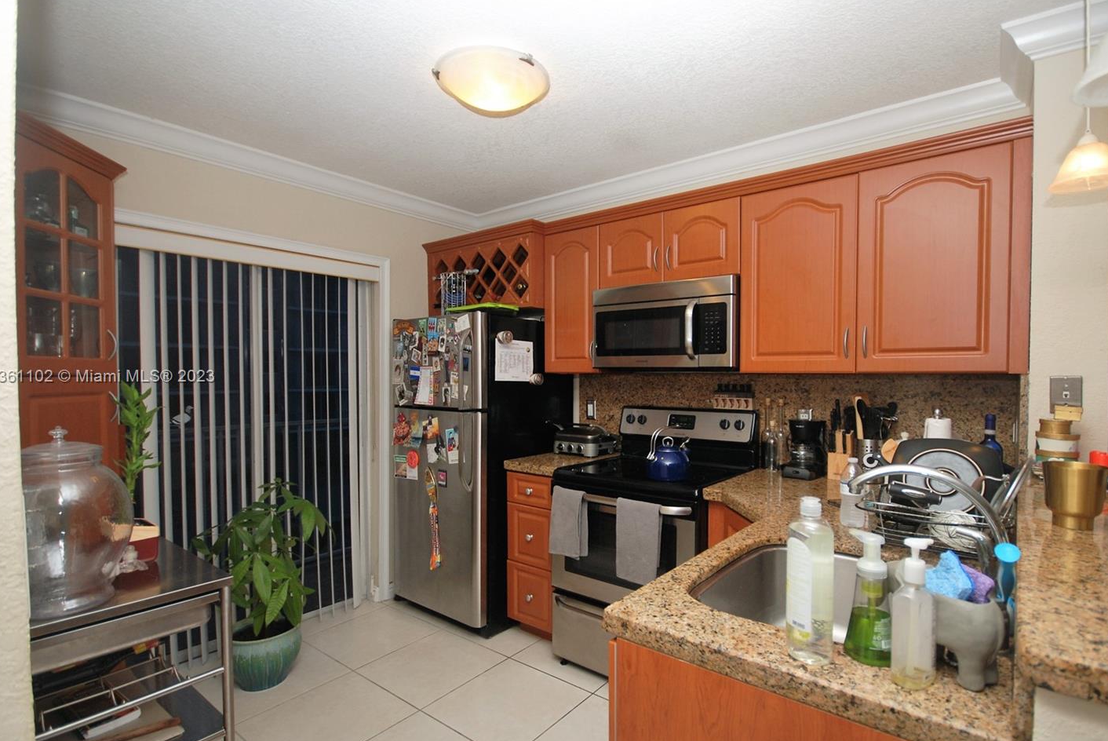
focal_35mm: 17
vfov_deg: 70.5
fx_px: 524
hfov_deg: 93.1
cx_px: 592
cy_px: 378
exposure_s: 1/60
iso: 200
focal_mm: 10
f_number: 4
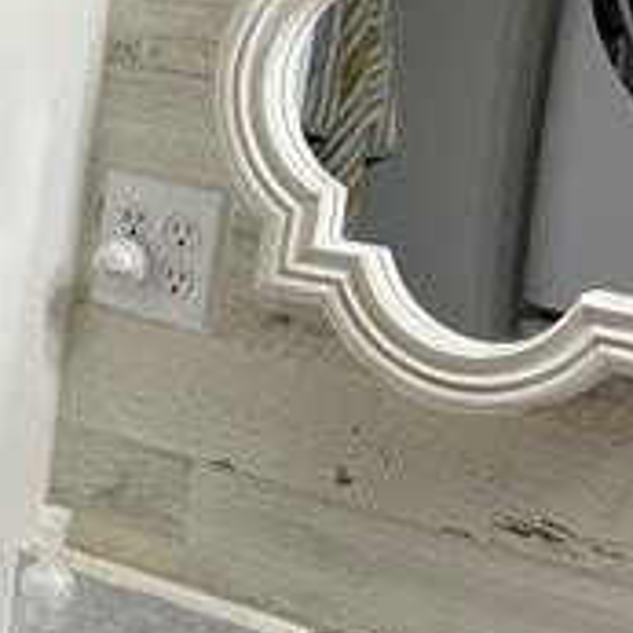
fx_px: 2110
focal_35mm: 102
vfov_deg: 17.1
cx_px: -238
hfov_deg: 16.0
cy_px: 333
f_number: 1.5
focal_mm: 5.7
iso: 80
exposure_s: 1/120
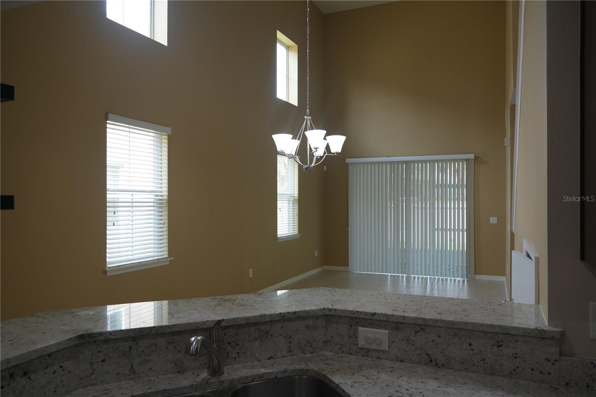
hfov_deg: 67.4
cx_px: 298
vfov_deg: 47.9
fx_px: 447
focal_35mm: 27
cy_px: 198
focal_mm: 18
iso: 200
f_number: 4
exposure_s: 1/60
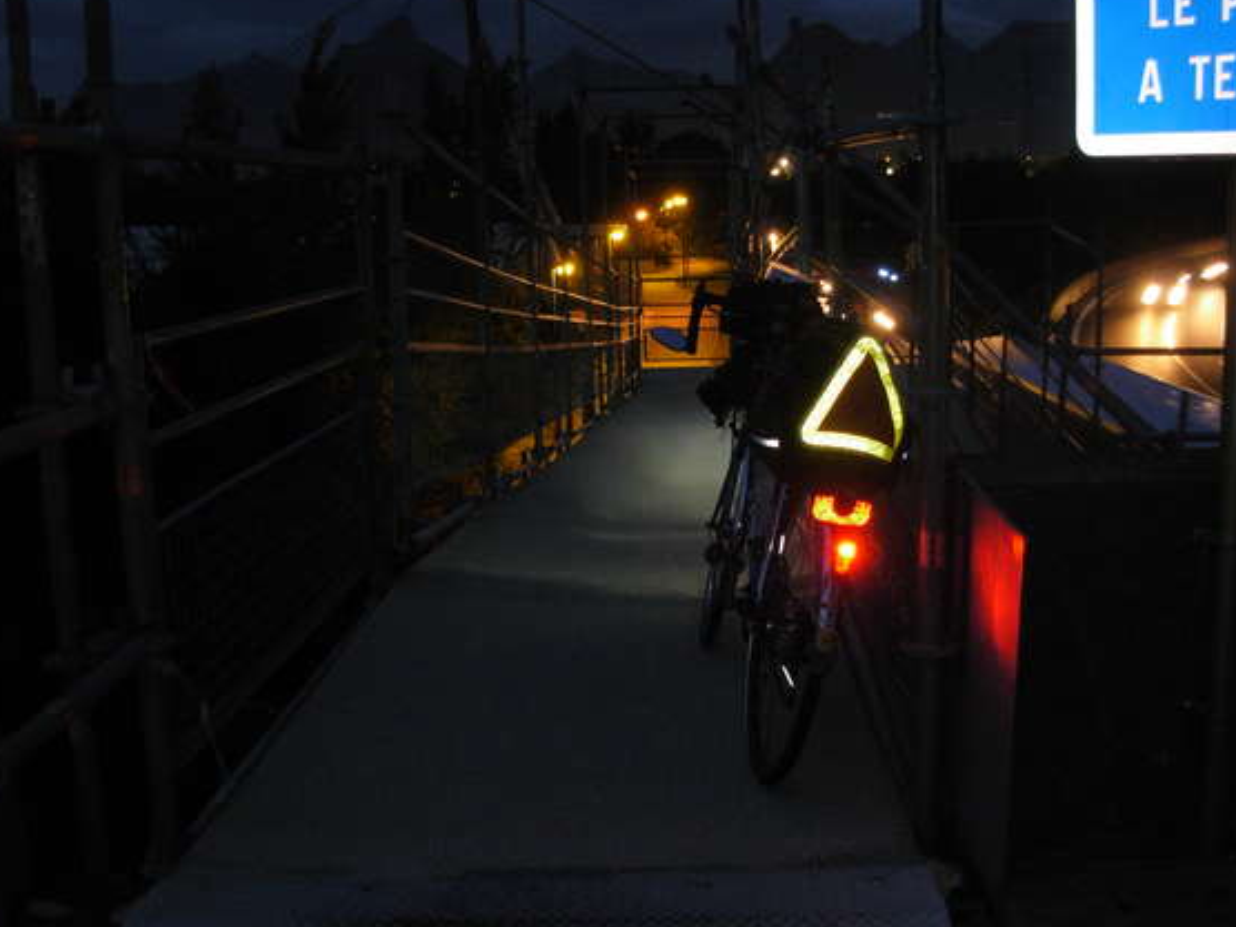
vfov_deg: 35.1
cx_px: 598
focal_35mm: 41
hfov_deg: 45.8
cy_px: 431
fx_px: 1464
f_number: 2.9
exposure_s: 1/2.8
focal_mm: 6.3
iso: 266
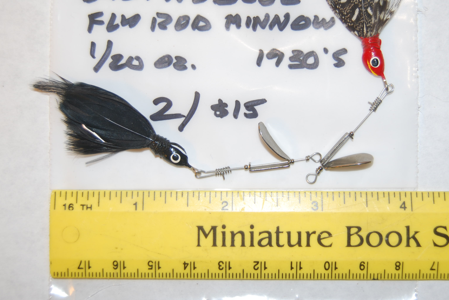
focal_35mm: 61
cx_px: 249
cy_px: 120
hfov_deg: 32.8
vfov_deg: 22.3
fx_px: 762
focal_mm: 32
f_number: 4.5
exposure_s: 1/60
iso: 100
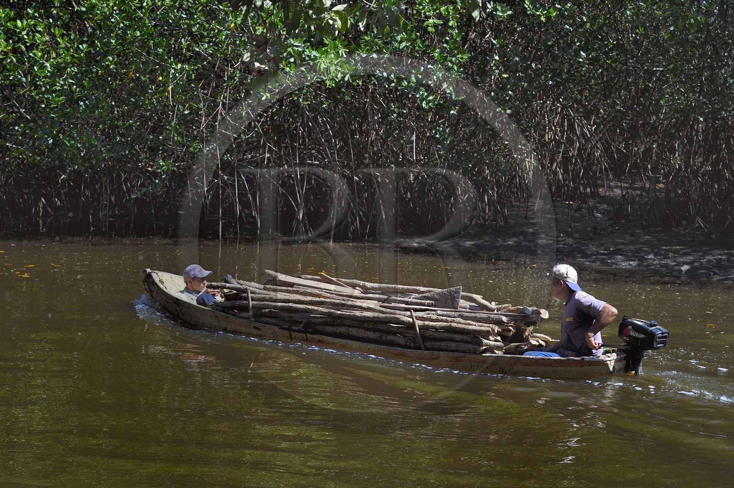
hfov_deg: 28.9
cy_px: 244
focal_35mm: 70
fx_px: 1426
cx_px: 367
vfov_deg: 19.4
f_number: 6.3
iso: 400
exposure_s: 1/500
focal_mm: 70
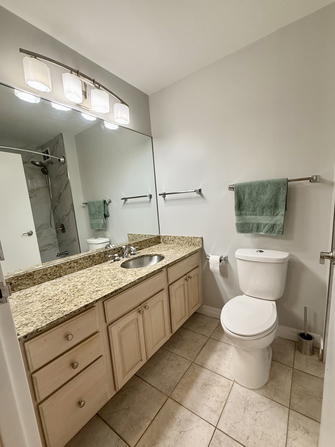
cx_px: 168
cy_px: 237
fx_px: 194
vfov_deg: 98.0
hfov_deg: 81.7
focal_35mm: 15
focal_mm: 2.22
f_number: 2.2
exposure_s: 1/120
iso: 200
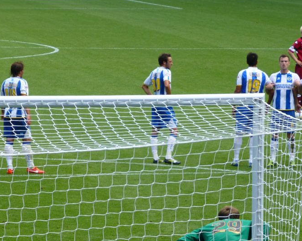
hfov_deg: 7.1
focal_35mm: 271
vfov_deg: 5.7
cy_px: 164
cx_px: 153
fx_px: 2421
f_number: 5.4
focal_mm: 27.6
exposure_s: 1/125
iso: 100
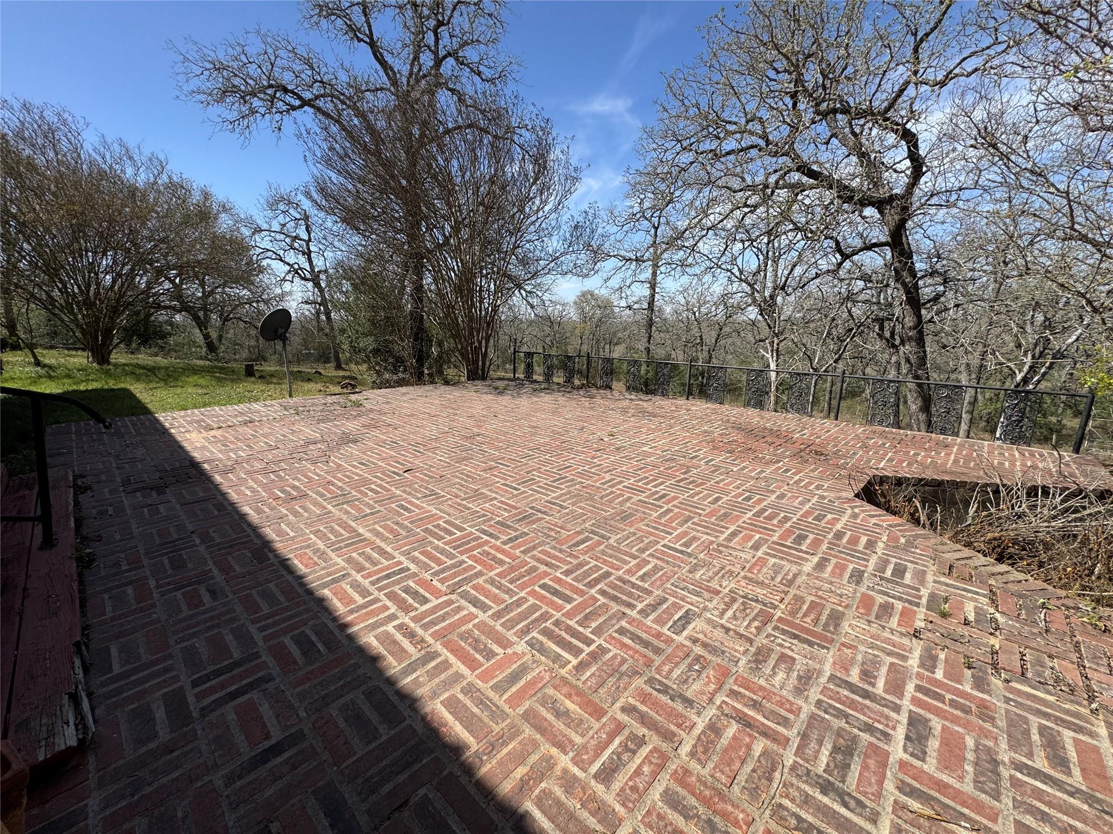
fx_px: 450
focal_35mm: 14
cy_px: 417
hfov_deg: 102.1
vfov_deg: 85.7
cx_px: 556
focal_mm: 2.22
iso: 50
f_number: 2.2
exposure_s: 1/1748
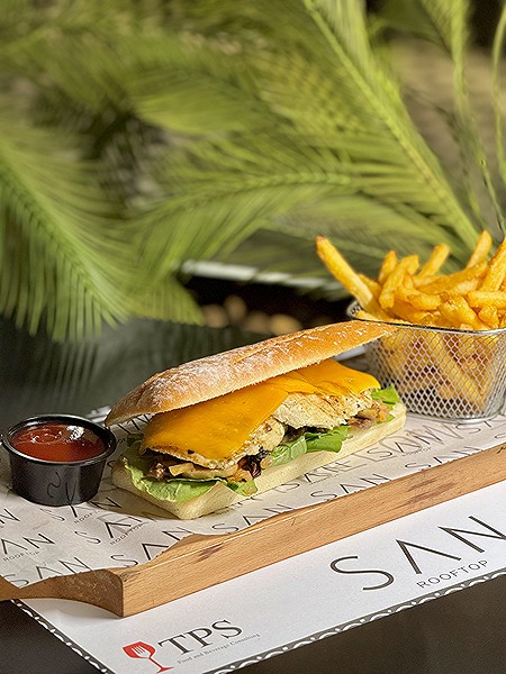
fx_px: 2339
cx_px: 253
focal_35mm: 120
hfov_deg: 12.3
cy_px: 337
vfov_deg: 16.4
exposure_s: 1/100
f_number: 2.8
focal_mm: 15.66
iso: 250
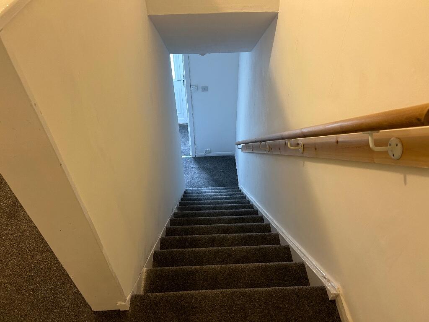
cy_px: 161
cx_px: 214
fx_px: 322
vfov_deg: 53.1
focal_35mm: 26
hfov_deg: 67.3
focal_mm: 5.7
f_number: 1.5
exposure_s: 1/50
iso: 200
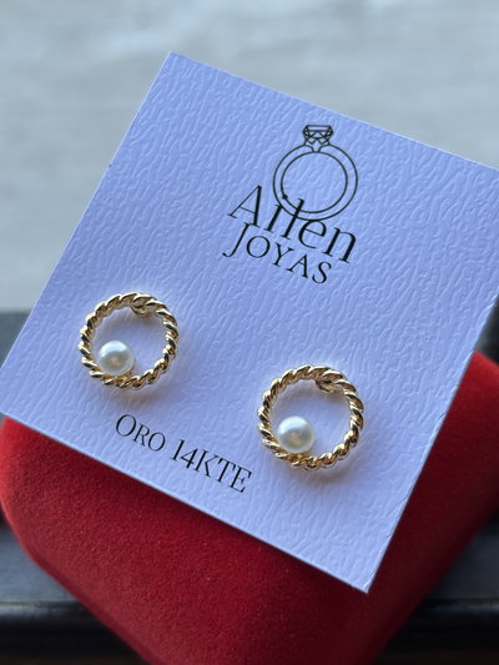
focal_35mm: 52
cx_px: 250
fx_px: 999
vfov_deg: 36.8
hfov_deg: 28.0
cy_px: 332
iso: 50
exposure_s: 1/121
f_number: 1.6
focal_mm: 5.96
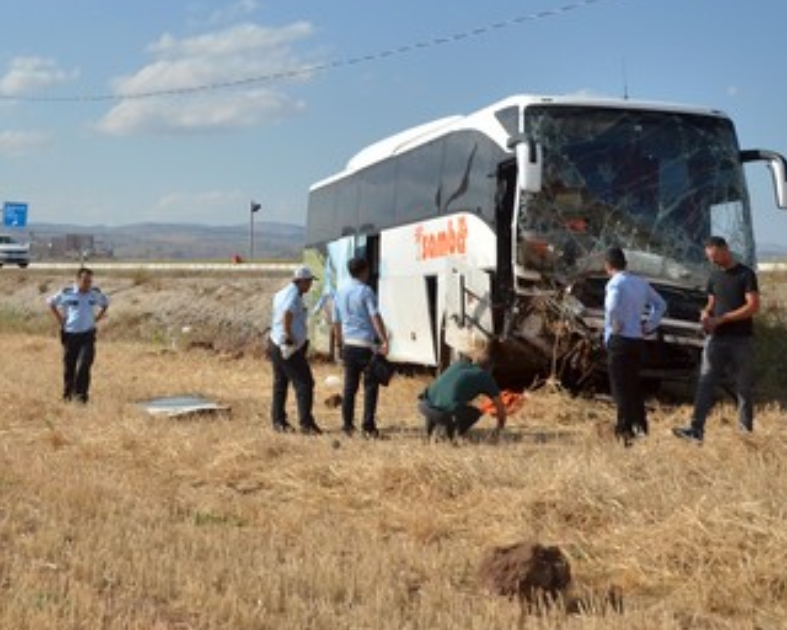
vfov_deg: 26.6
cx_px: 189
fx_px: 1304
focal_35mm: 56
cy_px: 121
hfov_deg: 32.9
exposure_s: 1/8000
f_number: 5
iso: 500
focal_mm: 19
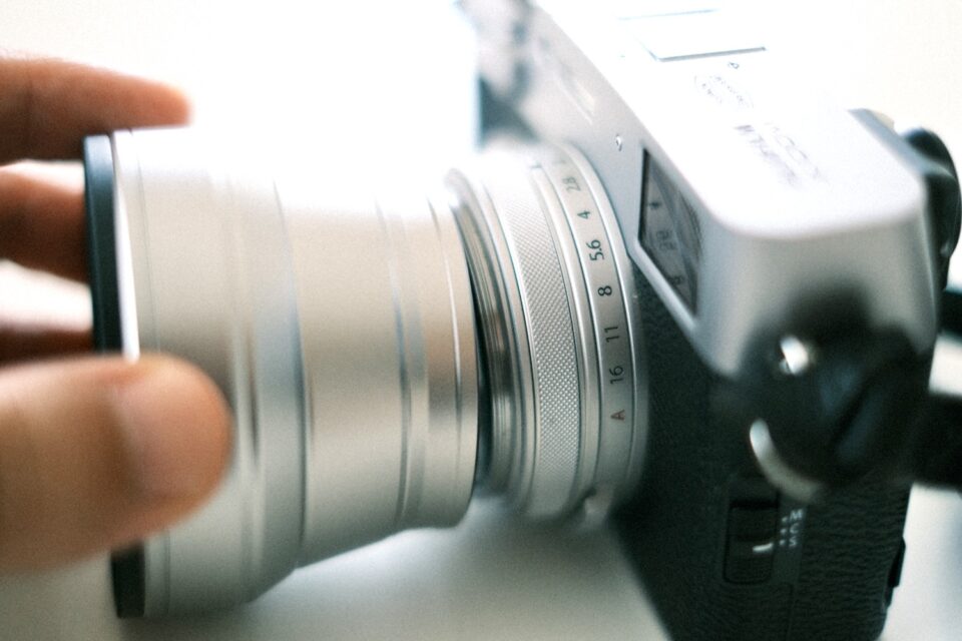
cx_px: 481
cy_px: 320
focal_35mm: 53
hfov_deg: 37.5
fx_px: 1416
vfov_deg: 25.5
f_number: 1.4
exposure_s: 1/1100
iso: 640
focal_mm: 35
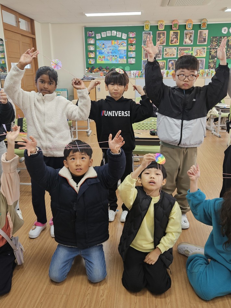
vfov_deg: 58.4
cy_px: 155
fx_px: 276
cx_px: 119
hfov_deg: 45.4
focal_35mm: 31
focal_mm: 5.4
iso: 100
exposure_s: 1/120
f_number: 1.8
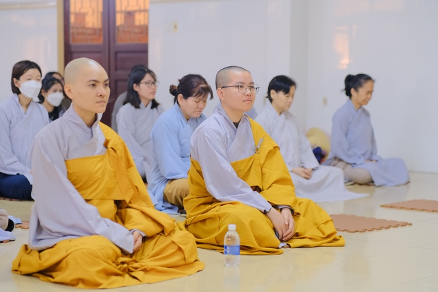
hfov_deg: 24.2
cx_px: 219
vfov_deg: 16.3
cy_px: 146
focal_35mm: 84
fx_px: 1022
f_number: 2
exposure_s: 1/100
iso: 1600
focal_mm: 56
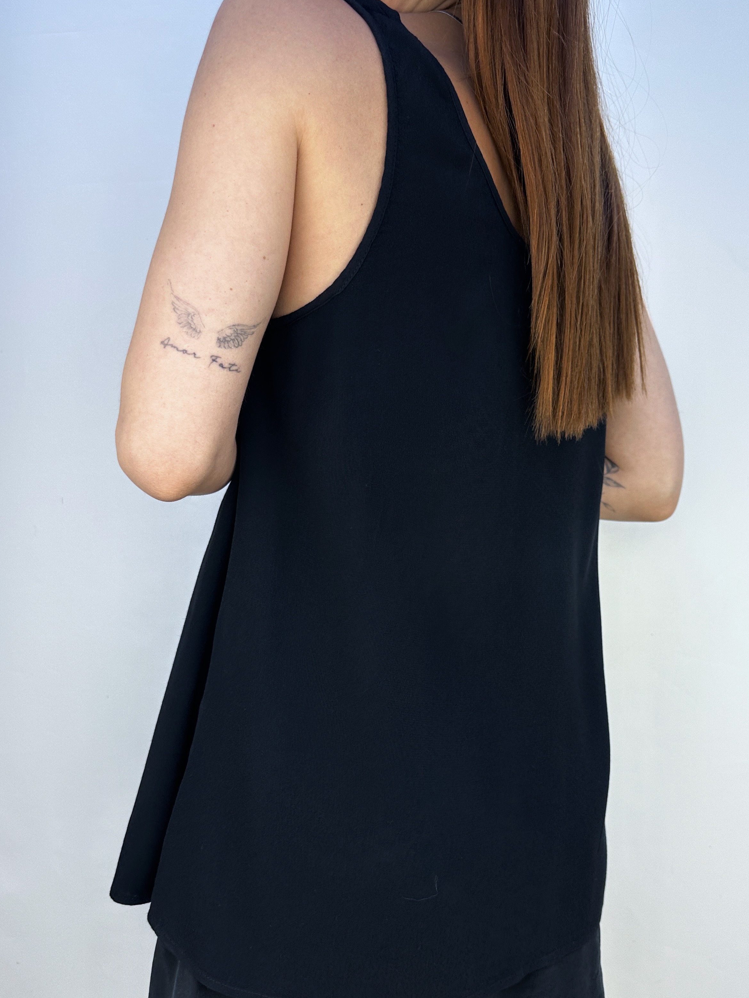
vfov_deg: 61.4
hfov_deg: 48.2
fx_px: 837
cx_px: 407
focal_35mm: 29
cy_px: 566
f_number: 1.78
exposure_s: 1/384
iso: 80
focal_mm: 6.86
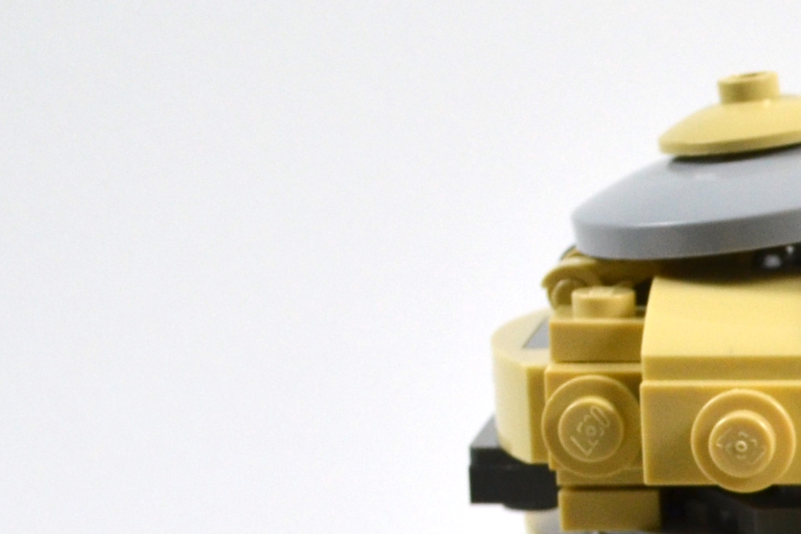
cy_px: 963
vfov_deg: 6.4
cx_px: 1617
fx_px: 4694
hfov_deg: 9.1
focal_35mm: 211
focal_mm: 32
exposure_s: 1/250
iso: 400
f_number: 6.3
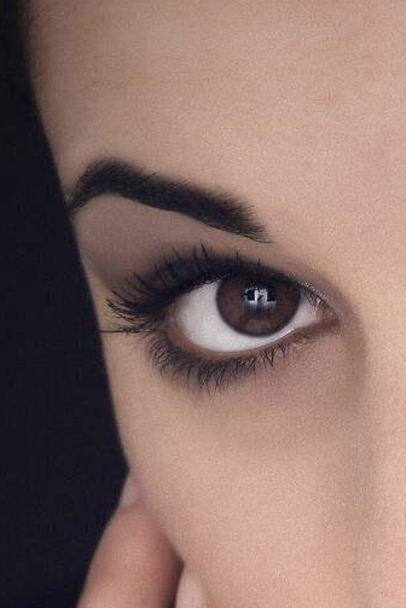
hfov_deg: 1.4
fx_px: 16115
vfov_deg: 2.2
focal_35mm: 954
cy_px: 978
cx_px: 703
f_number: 7.1
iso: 100
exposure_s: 1/200
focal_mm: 200
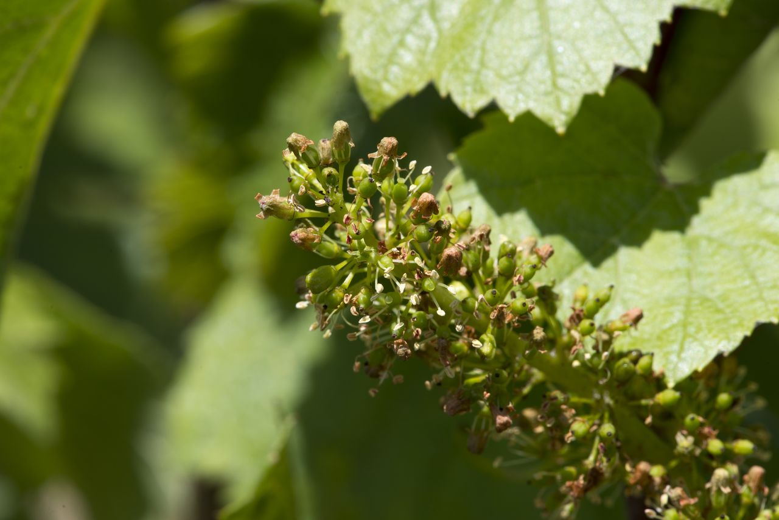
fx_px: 2272
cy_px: 260
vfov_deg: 13.0
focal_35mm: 105
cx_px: 390
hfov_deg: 19.5
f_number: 16
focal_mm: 105
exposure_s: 1/125
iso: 360
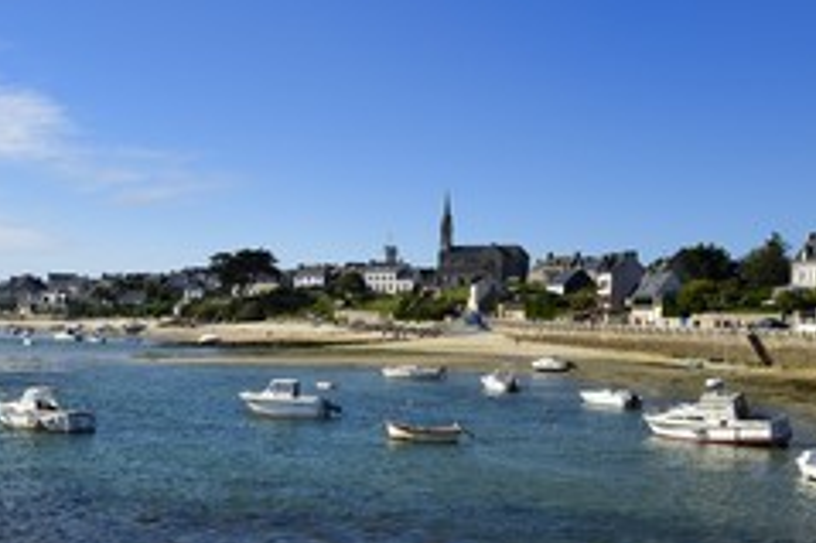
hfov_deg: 38.4
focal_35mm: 51
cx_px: 266
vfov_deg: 26.1
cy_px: 420
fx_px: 1155
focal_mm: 29
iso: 200
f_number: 14
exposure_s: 1/250
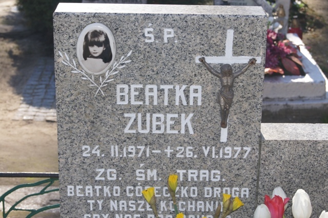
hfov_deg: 24.6
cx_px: 164
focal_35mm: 82
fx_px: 751
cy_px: 109
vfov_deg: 16.5
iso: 200
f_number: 9
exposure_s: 1/160
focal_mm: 55
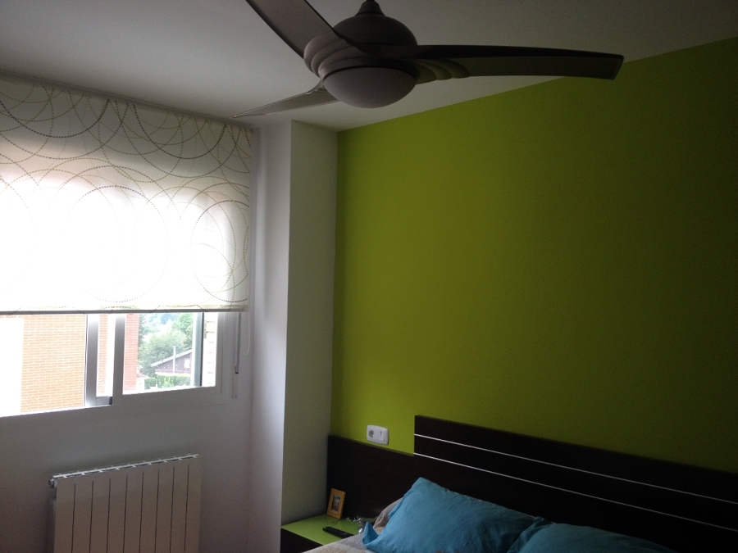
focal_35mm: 35
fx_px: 746
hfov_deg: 52.6
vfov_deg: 40.7
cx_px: 369
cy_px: 276
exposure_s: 1/60
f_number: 2.4
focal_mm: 4.28
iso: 80
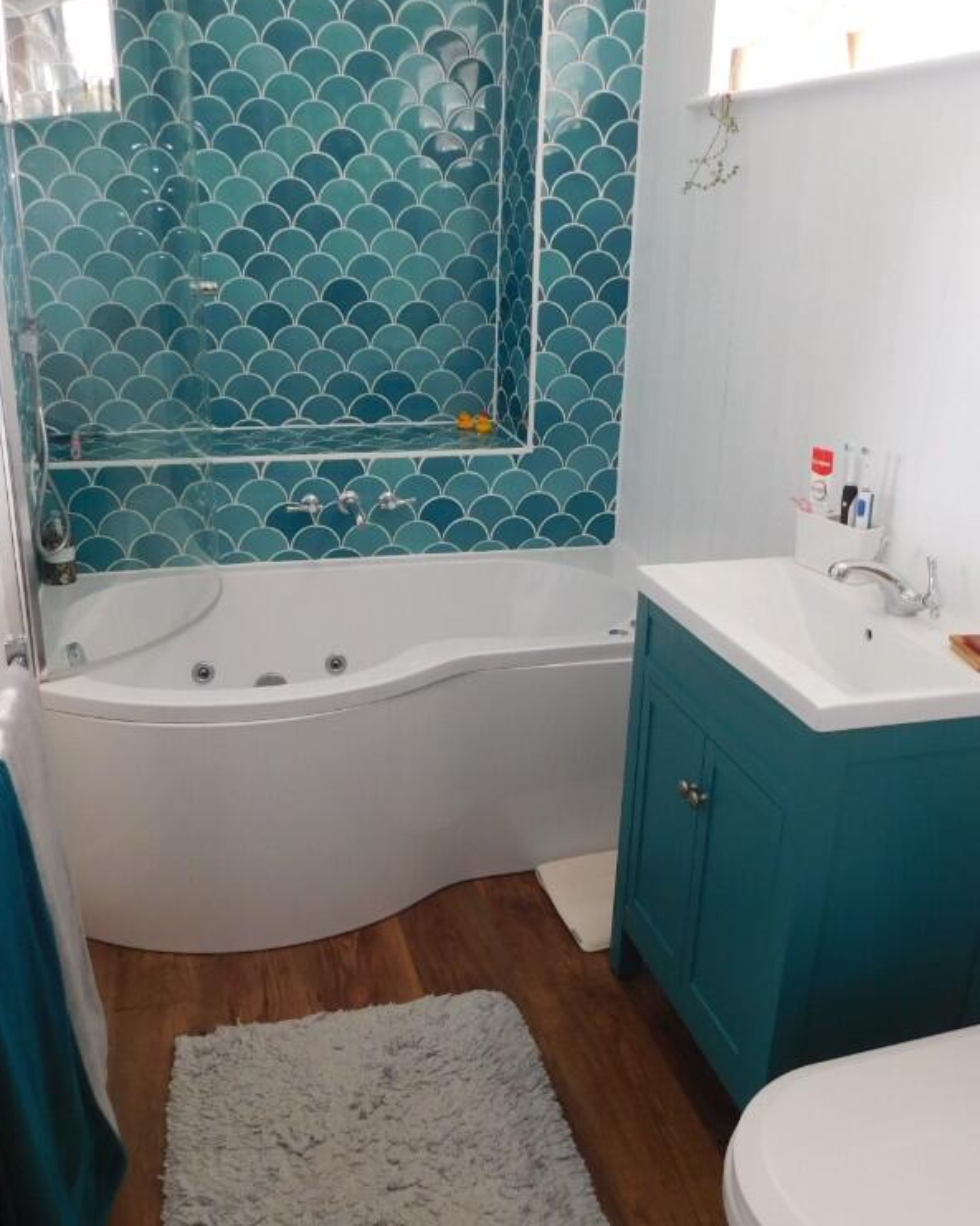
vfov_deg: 57.2
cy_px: 618
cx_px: 478
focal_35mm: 31
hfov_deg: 47.1
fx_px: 1125
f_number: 3
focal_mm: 4
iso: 125
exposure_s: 1/30
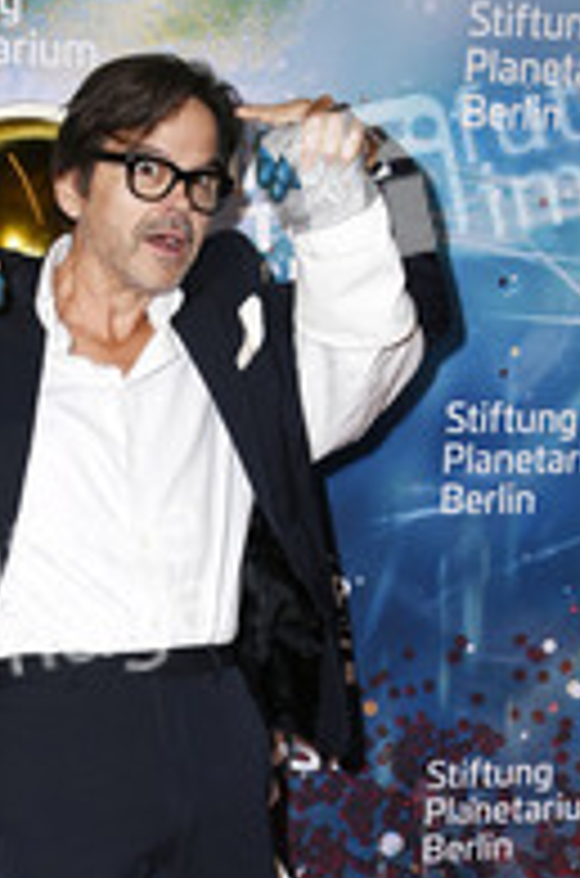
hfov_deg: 18.2
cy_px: 837
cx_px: 117
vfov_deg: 26.2
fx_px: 1798
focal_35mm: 74
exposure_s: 1/160
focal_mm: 36
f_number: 5.6
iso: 500
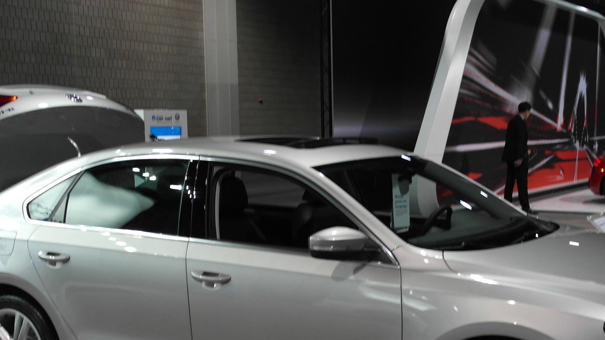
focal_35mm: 55
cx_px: 373
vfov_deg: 21.6
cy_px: 267
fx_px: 882
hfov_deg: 37.6
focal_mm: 20
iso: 400
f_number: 3.5
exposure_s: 1/40
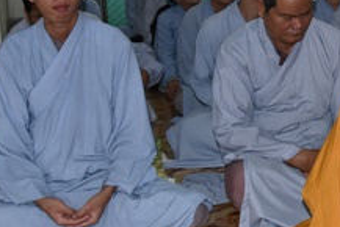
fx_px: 851
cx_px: 417
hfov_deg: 20.9
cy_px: 56
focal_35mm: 90
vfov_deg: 15.1
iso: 640
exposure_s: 1/80
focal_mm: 30
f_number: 5.6
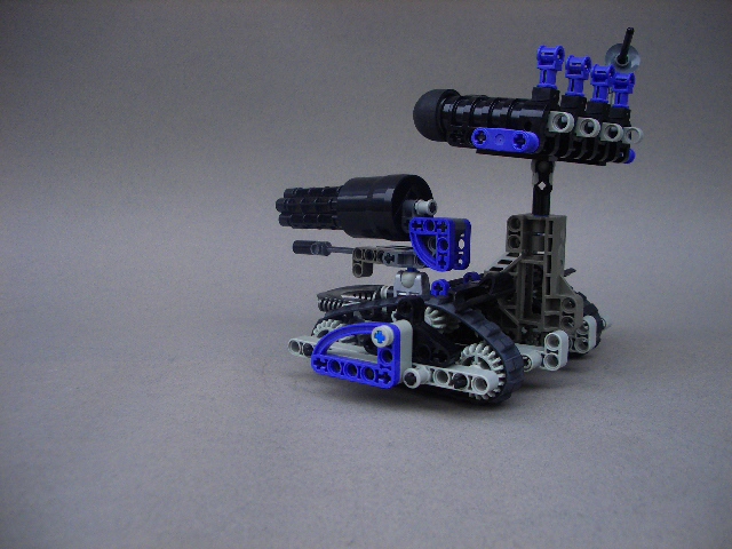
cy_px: 274
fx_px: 740
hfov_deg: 52.6
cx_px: 366
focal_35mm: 35
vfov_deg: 40.7
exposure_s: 1/100
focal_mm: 5.8
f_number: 2.6
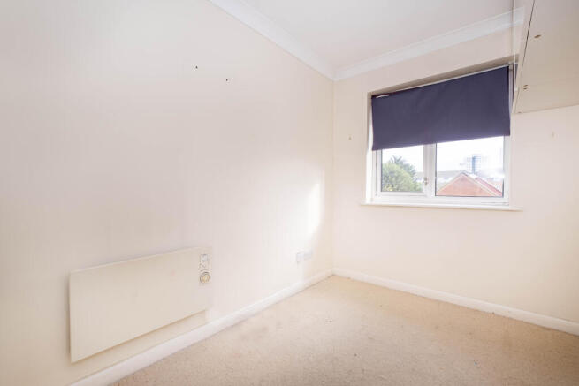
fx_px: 241
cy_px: 193
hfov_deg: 100.4
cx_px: 290
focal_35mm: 15
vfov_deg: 77.4
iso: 160
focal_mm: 10
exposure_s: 1/25
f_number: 7.1
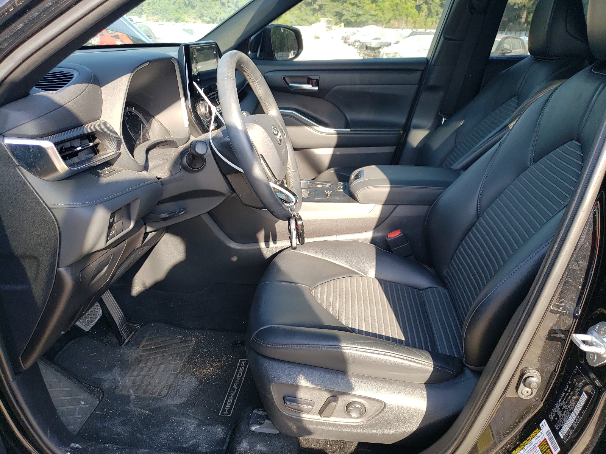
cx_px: 303
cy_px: 227
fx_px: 455
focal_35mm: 26
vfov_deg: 53.1
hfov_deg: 67.3
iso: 50
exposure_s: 1/278
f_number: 1.5
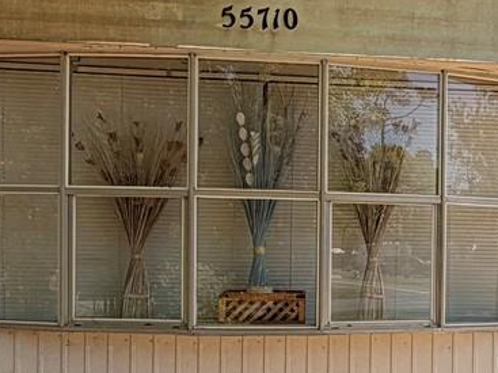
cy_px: 281
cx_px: 461
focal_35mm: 61
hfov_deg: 30.1
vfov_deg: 23.8
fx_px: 877
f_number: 2.2
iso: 40
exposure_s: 1/686
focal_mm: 2.22
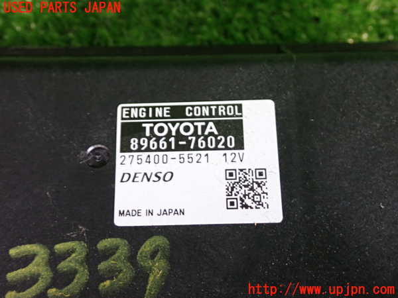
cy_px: 149
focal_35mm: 47
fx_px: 540
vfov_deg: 30.9
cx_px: 199
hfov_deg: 40.4
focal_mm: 8.4
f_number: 3.1
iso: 800
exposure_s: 1/20
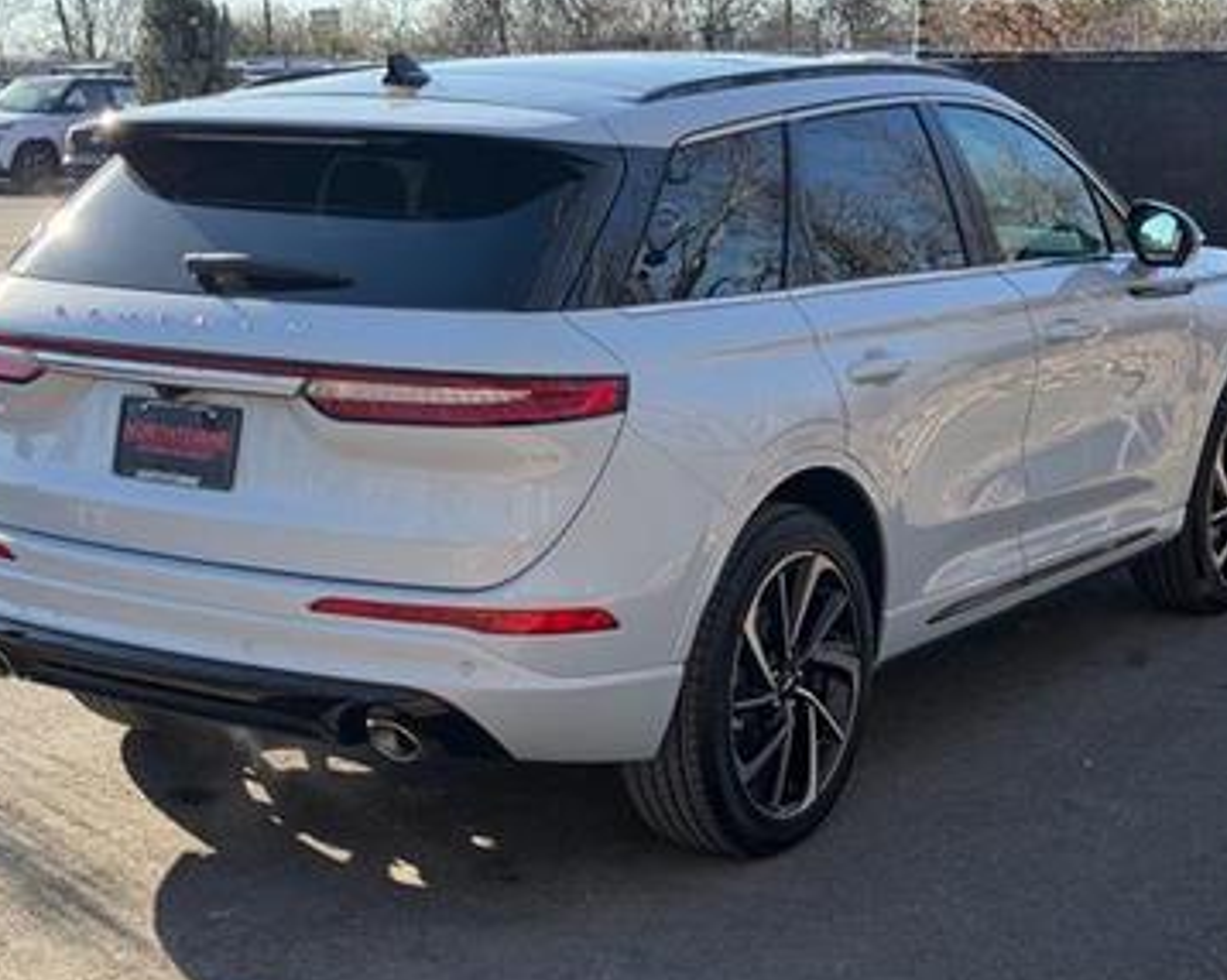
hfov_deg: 28.7
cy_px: 459
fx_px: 2395
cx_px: 600
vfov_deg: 23.1
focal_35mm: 66
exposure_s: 1/1931
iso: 100
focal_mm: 6.76
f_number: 1.78
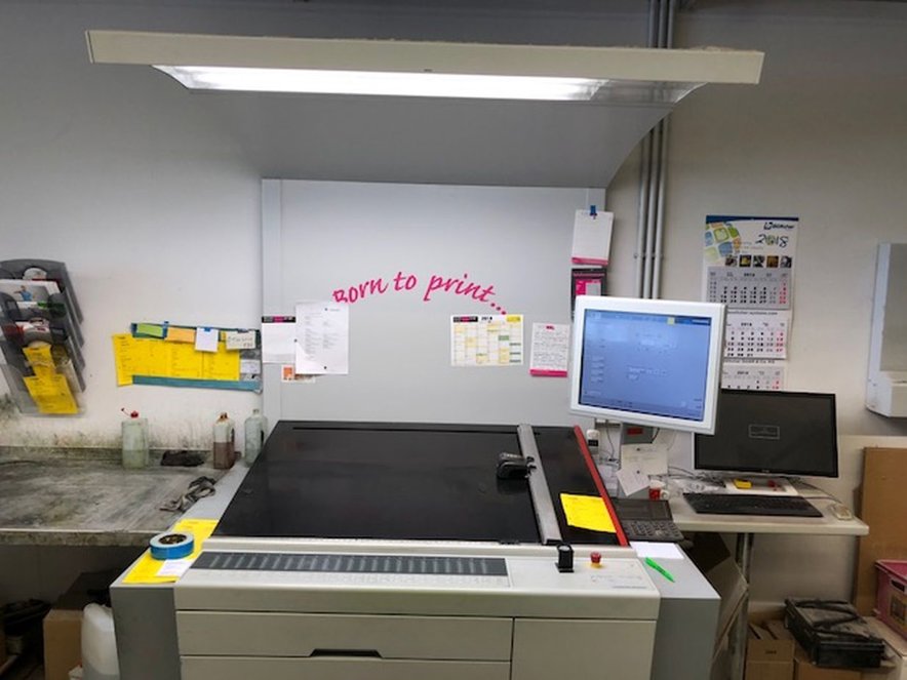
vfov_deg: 49.7
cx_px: 454
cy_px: 340
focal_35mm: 28
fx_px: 734
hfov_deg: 63.4
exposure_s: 1/50
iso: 32
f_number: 1.8
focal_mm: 4
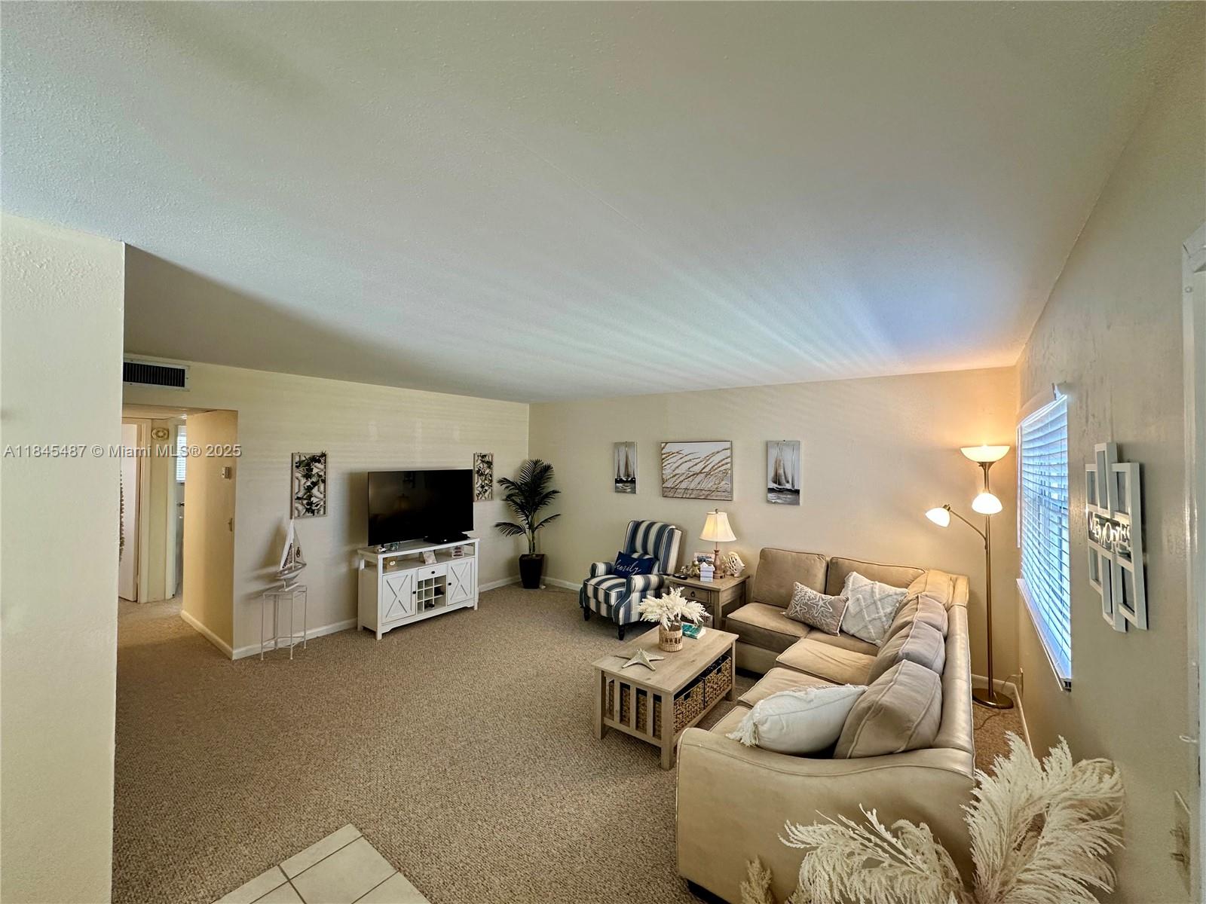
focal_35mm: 14
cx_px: 603
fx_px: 488
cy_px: 452
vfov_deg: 85.7
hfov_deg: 102.1
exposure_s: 1/120
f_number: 2.2
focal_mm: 2.22
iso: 200
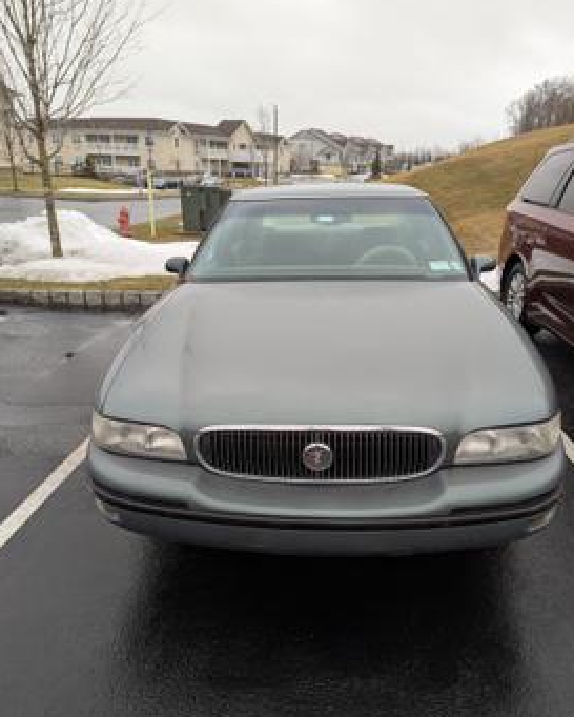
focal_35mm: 26
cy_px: 385
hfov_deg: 54.9
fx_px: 552
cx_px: 293
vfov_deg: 65.9
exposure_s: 1/419
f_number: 1.85
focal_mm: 6.81
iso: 42
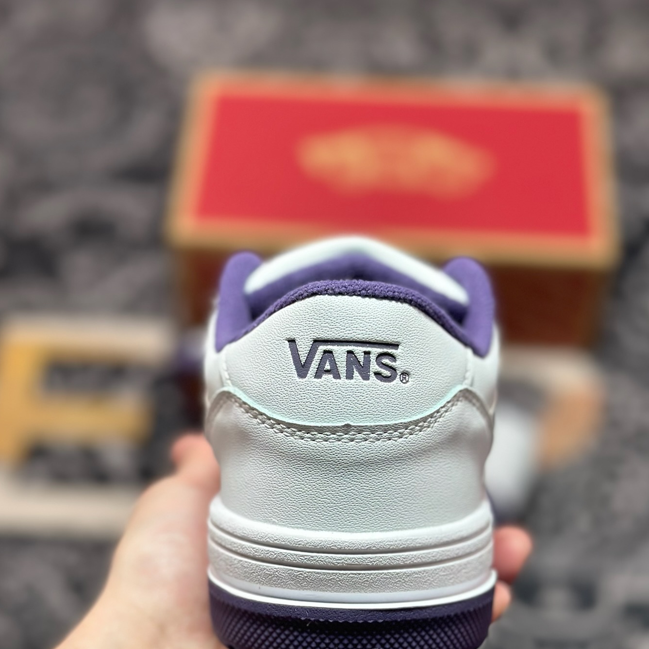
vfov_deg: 26.3
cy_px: 435
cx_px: 330
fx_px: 1379
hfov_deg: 26.5
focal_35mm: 65
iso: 80
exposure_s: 1/431
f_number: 1.78
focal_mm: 6.86
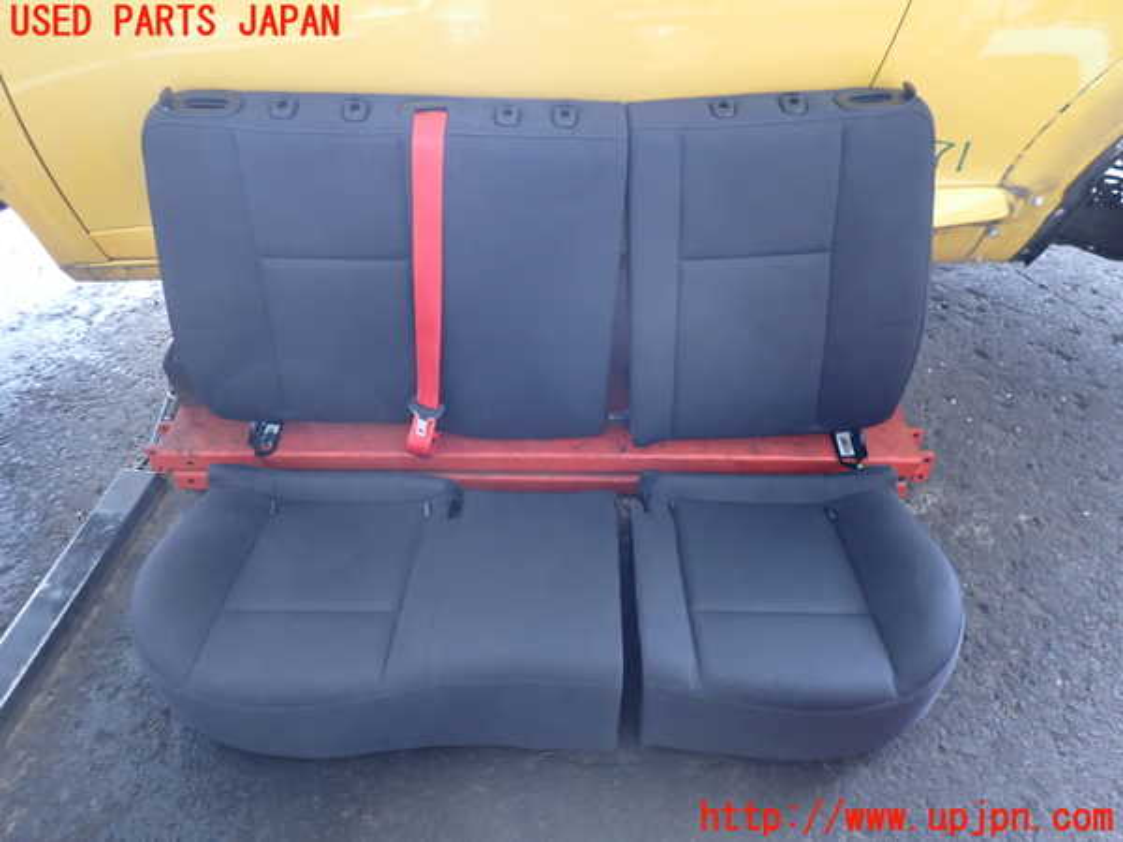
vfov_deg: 54.9
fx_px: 811
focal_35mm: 25
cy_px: 421
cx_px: 562
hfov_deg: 69.4
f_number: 2
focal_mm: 4.5
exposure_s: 1/30
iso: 320
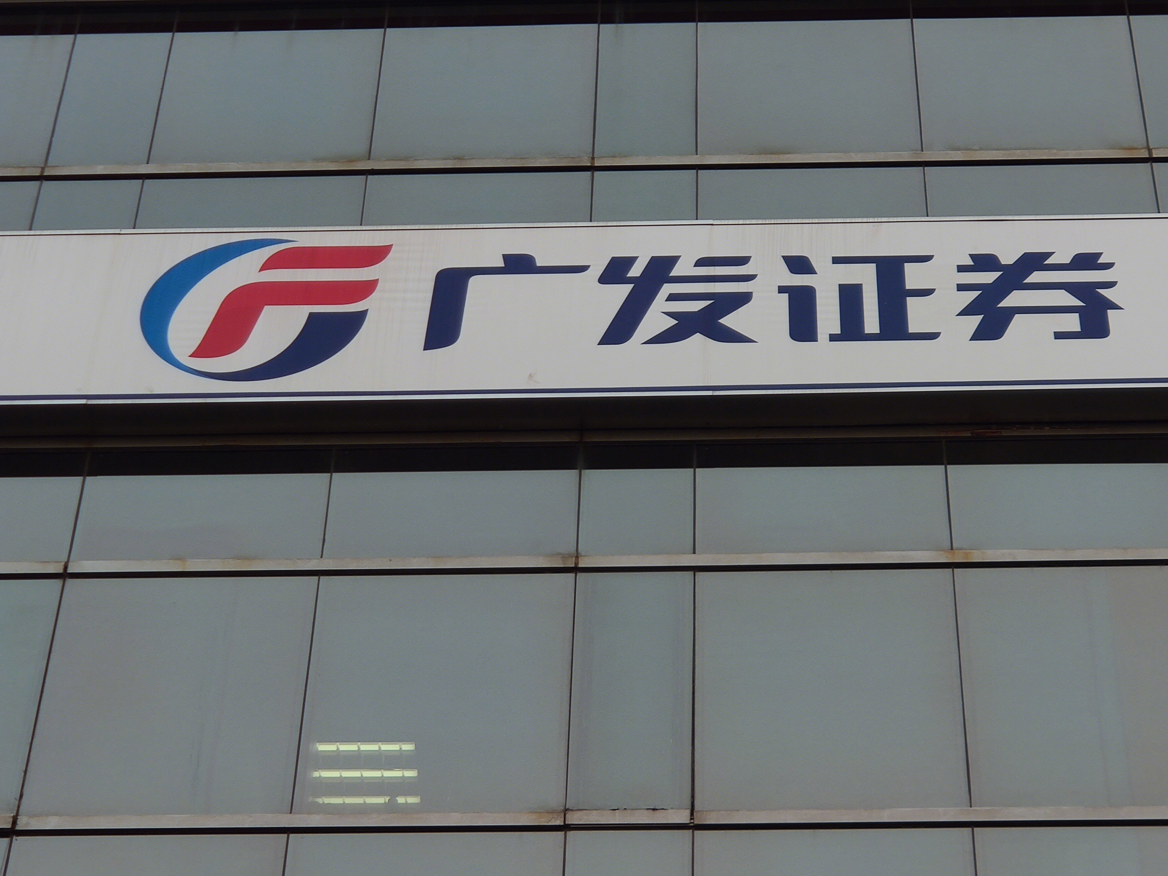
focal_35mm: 108
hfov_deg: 18.2
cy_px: 438
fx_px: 3644
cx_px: 584
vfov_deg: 13.7
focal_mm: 6.22
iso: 100
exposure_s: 1/120
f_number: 2.2
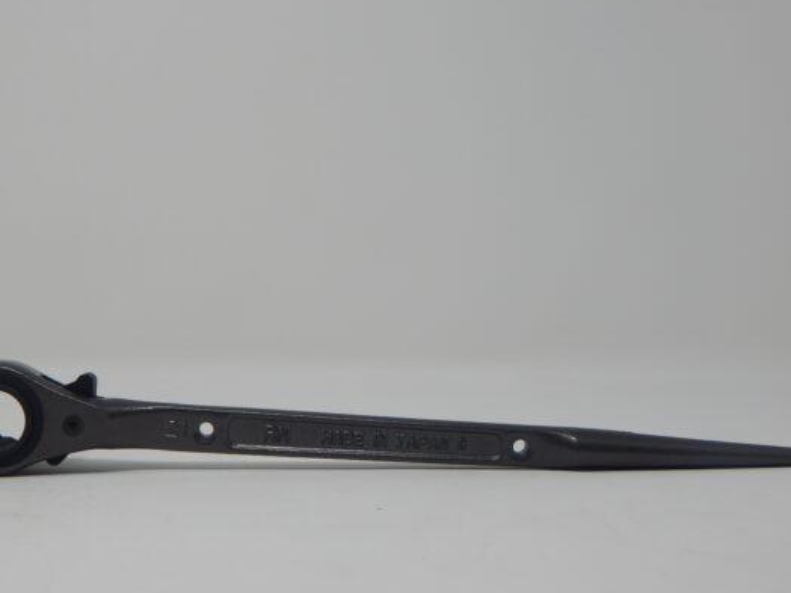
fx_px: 1257
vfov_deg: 26.6
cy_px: 296
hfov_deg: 34.9
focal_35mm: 55
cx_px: 380
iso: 125
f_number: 3.7
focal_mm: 8.6
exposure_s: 1/125
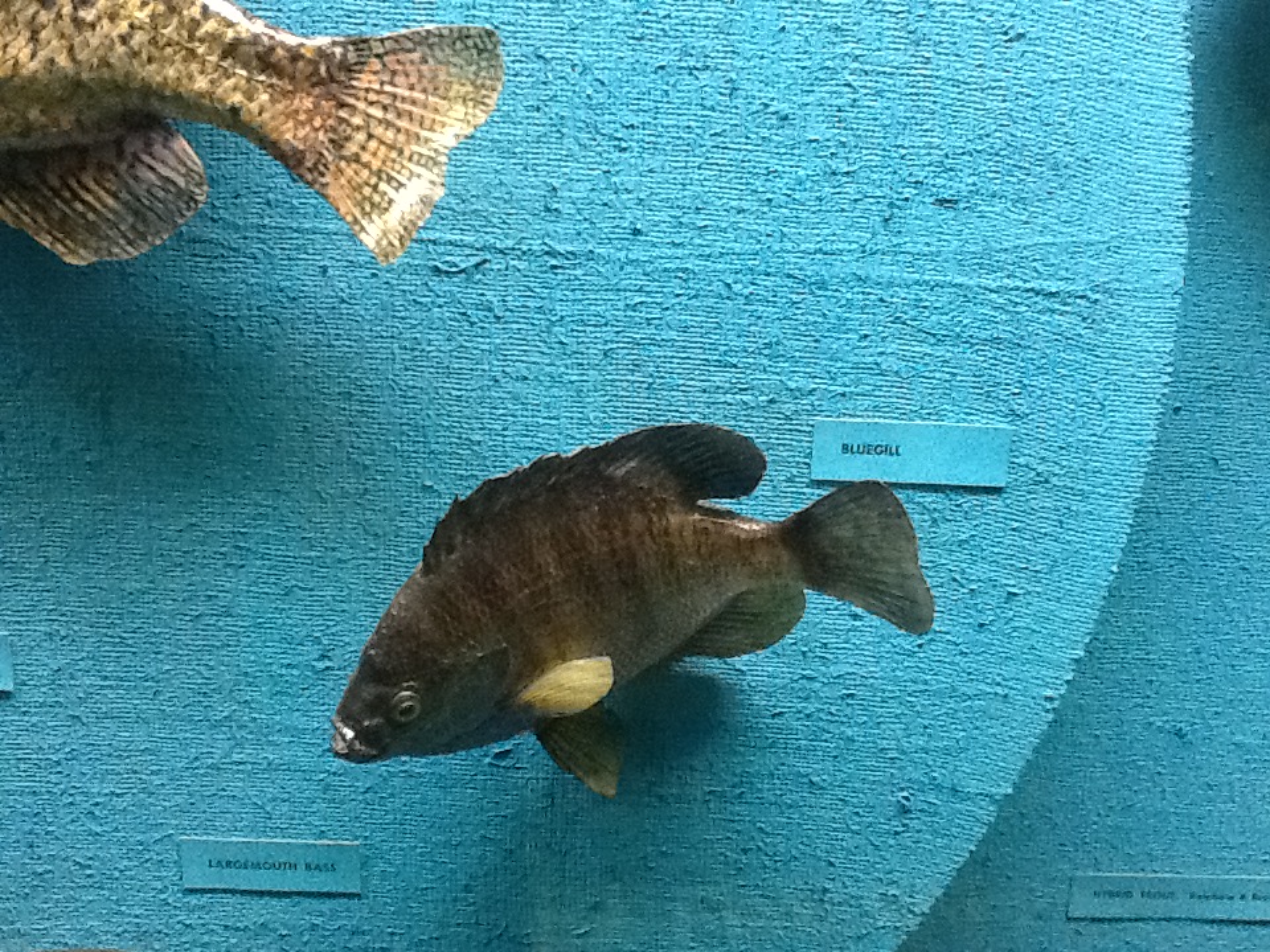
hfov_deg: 42.9
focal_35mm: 44
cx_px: 635
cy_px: 476
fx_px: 1614
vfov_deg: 32.9
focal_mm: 2.03
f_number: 2.4
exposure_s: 1/20
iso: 320
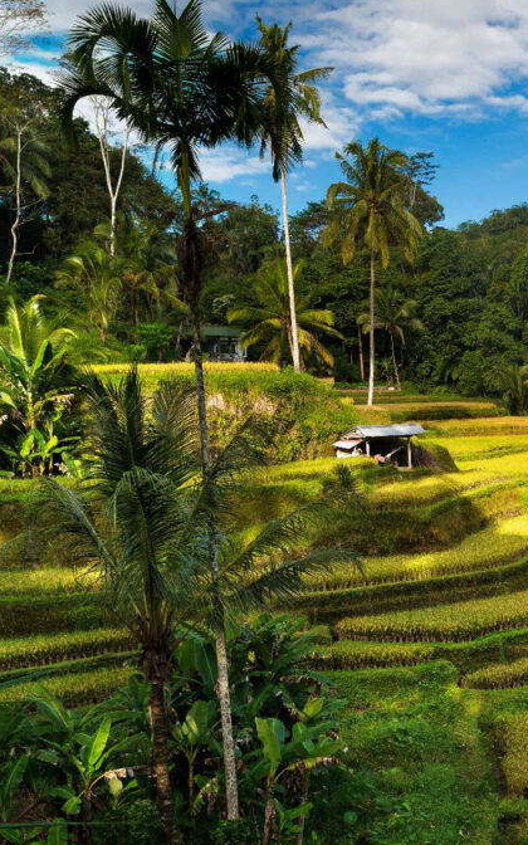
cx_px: 531
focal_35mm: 127
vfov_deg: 16.4
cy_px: 422
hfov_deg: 10.2
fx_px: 2924
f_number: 10
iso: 800
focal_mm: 55
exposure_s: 2
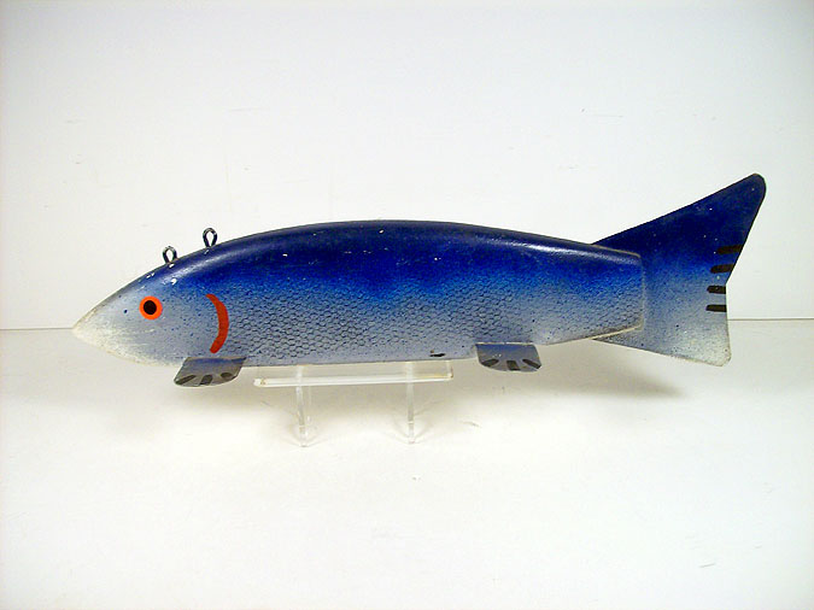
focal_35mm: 36
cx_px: 407
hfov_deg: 51.4
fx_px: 846
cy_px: 305
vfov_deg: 39.6
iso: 80
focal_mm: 6
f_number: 2.7
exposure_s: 1/88.3
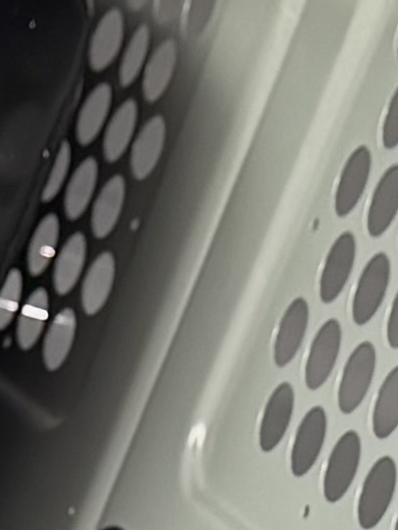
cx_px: -441
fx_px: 3894
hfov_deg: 5.7
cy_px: 1086
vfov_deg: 7.5
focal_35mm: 254
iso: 64
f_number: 1.78
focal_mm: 6.76
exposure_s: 1/128
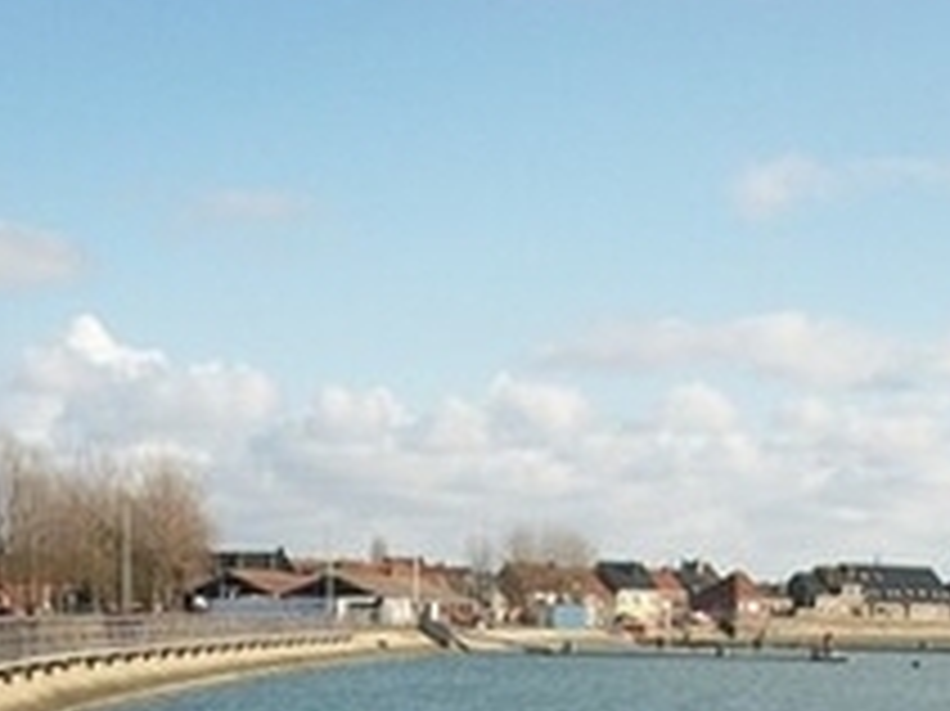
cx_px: 216
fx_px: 2496
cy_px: 945
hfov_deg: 21.3
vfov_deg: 15.4
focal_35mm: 91
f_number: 8.8
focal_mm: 5.7
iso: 80
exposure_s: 1/160
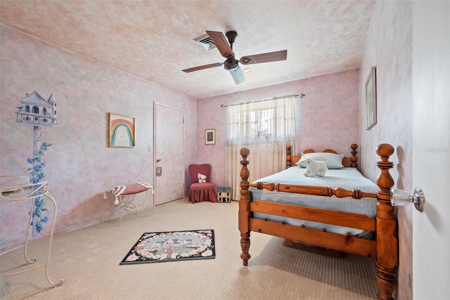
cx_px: 225
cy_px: 150
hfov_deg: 104.2
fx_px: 175
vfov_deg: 81.2
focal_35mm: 14
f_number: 9
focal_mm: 14
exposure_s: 1
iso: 400
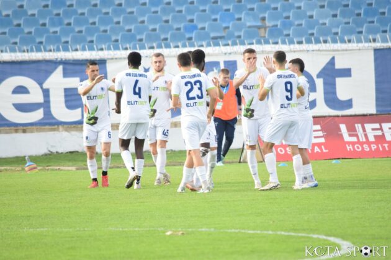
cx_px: 196
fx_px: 4887
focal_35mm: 450
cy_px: 130
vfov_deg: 3.1
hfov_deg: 4.6
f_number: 5.6
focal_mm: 300
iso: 1600
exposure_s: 1/1000
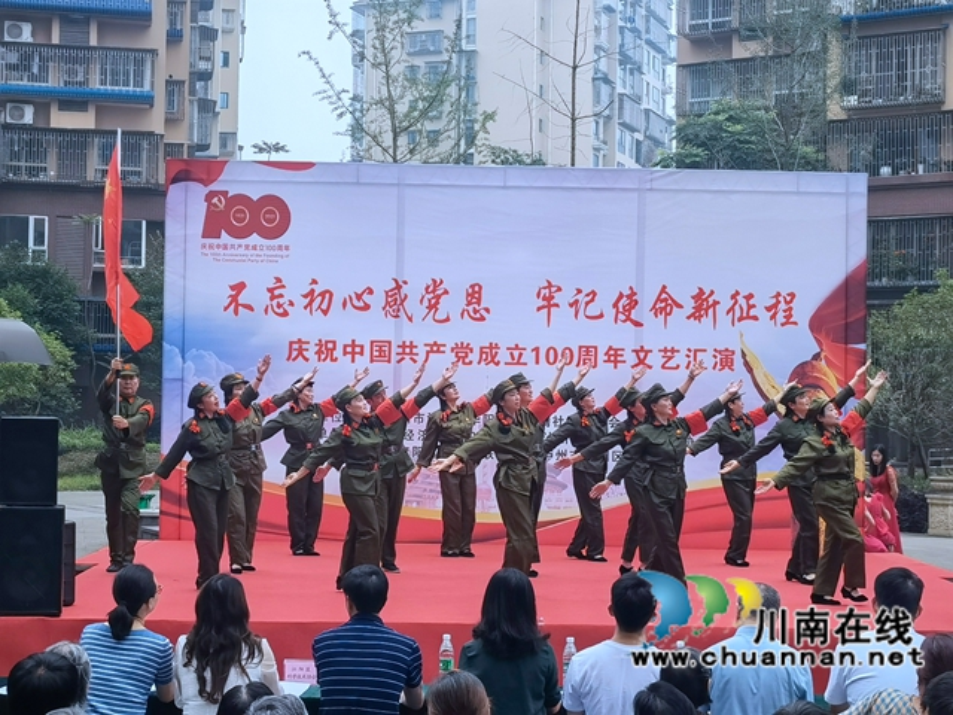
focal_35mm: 61
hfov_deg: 31.7
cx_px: 476
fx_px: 1679
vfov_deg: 24.0
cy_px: 358
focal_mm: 6.67
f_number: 1.9
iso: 50
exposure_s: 1/406
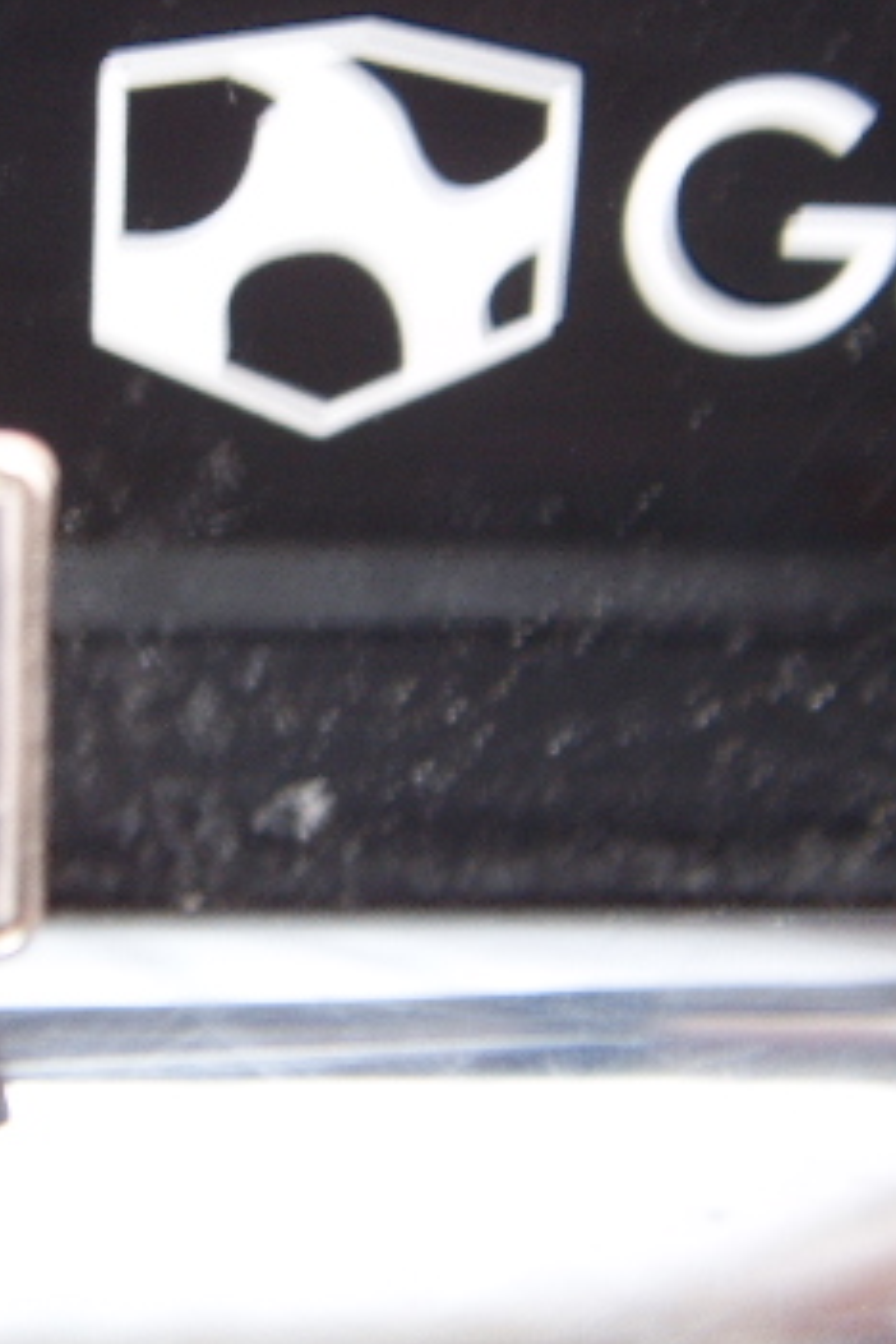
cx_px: 111
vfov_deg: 27.3
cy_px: 594
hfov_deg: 18.2
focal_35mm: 74
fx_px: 2762
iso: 63
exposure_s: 1/1.43
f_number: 3.5
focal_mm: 6.6
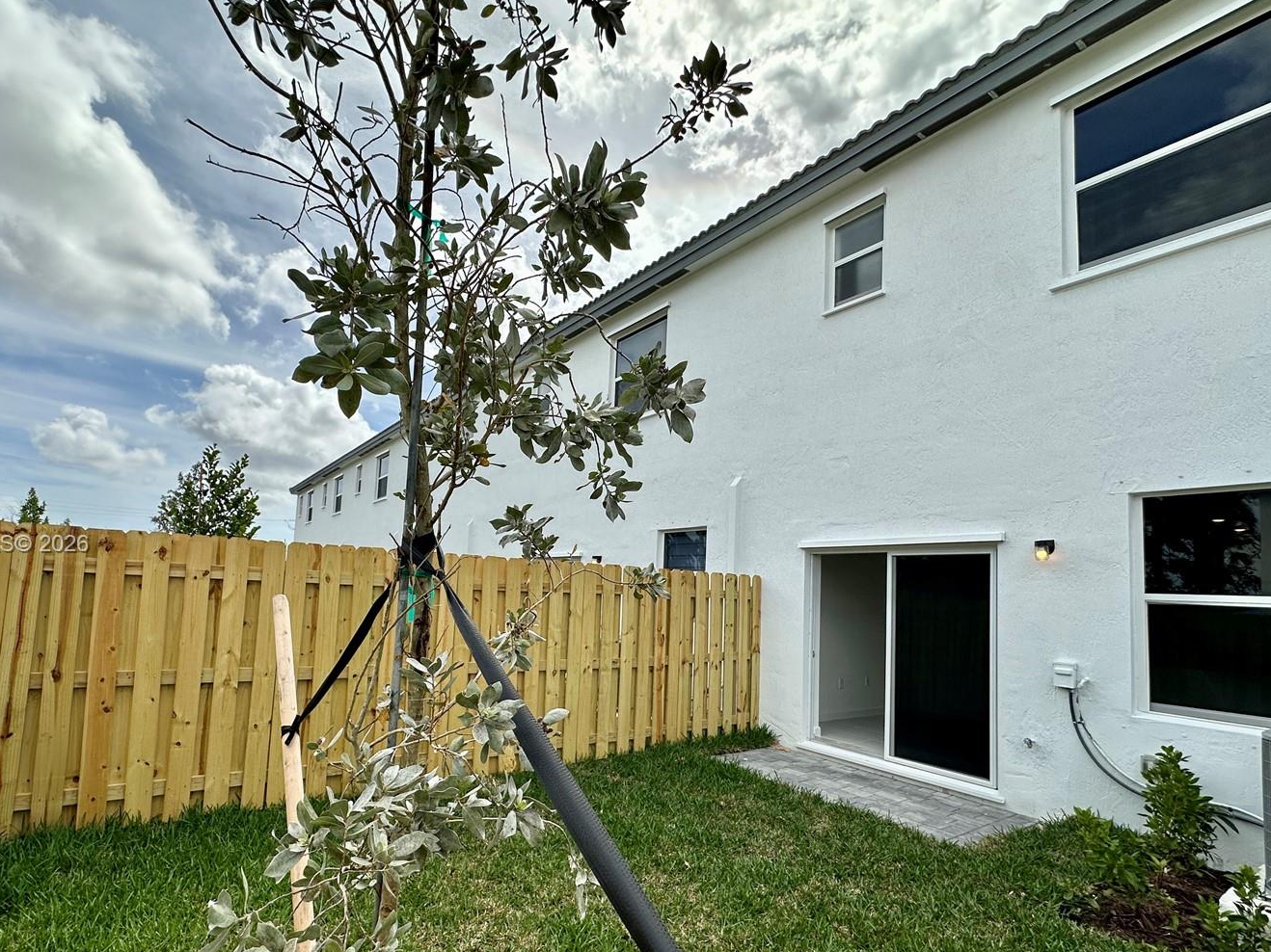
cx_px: 560
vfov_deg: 74.3
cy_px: 545
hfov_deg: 90.6
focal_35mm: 17
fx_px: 624
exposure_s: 1/1984
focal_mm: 2.22
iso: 50
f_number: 2.2
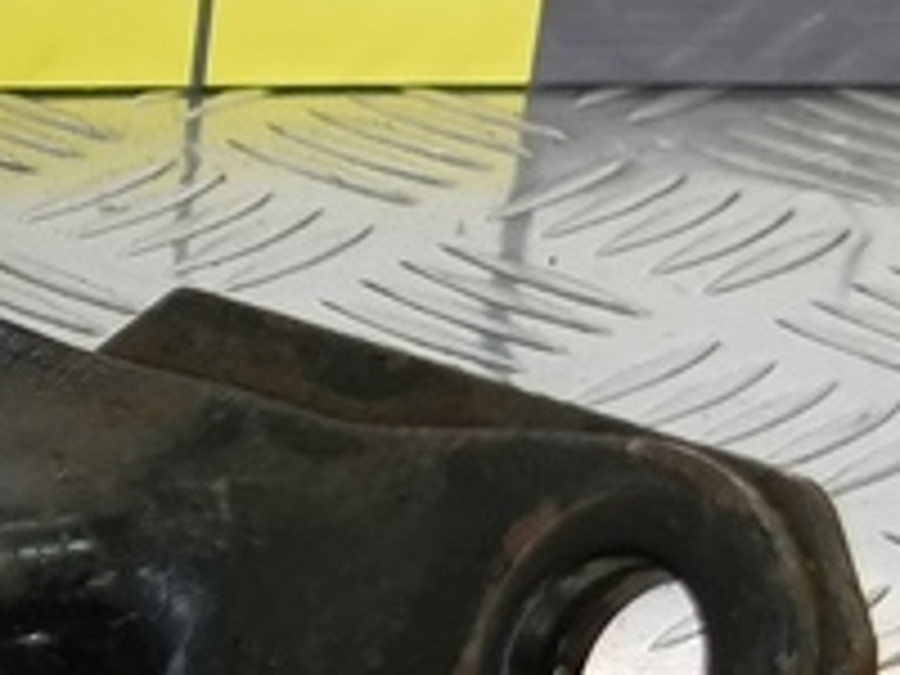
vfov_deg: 11.7
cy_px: 1152
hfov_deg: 15.2
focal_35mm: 118
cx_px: -531
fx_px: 3068
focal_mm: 4.11
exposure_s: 1/100
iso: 115
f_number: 1.6
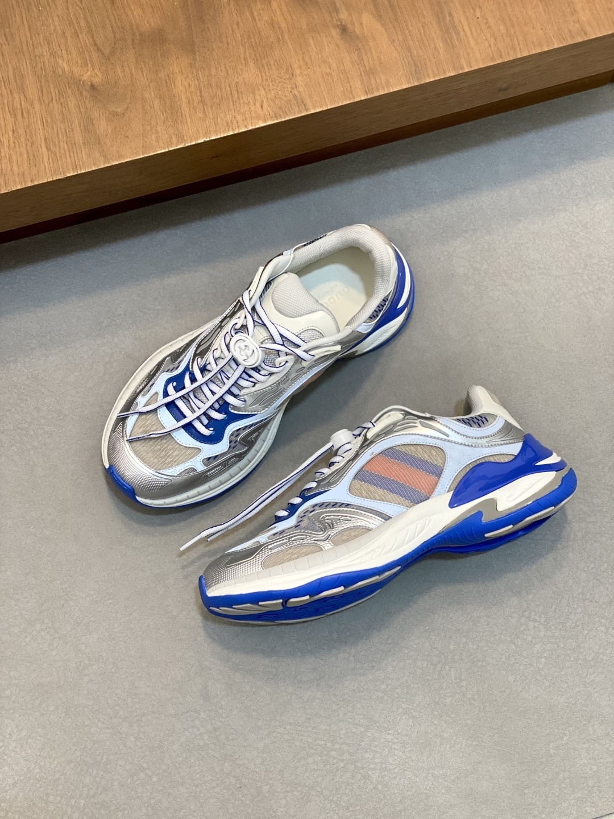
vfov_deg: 36.8
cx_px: 307
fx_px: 1230
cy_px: 410
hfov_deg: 28.0
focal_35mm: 52
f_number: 2
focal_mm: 6
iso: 100
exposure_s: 1/100
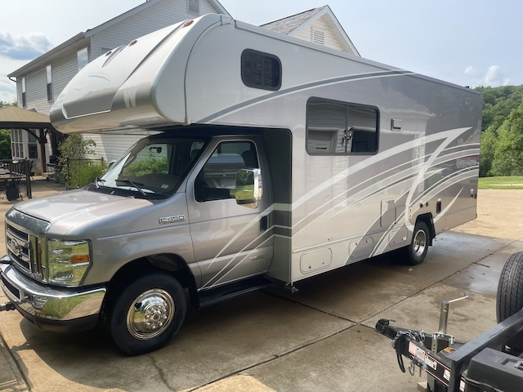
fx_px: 378
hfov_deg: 69.4
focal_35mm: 25
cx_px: 262
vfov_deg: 54.9
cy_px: 196
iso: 32
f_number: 1.6
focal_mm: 5.1
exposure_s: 1/1575
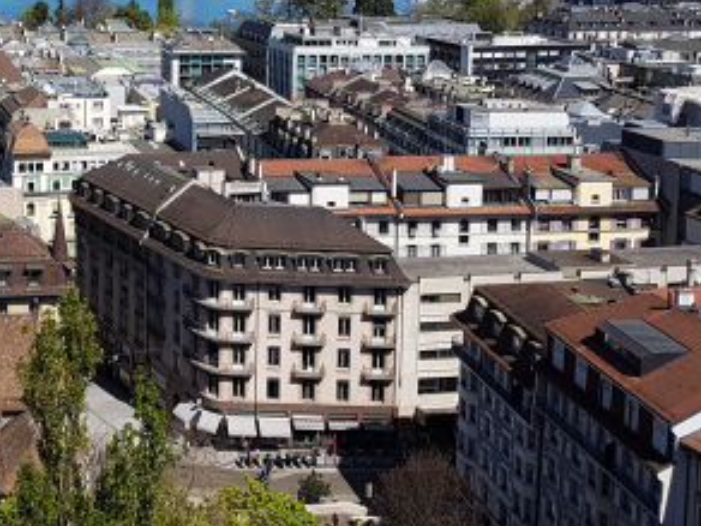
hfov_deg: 31.4
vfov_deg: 24.4
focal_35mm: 57
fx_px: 1154
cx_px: 10
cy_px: -12
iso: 40
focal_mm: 4.2
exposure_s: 1/2688
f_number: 1.7
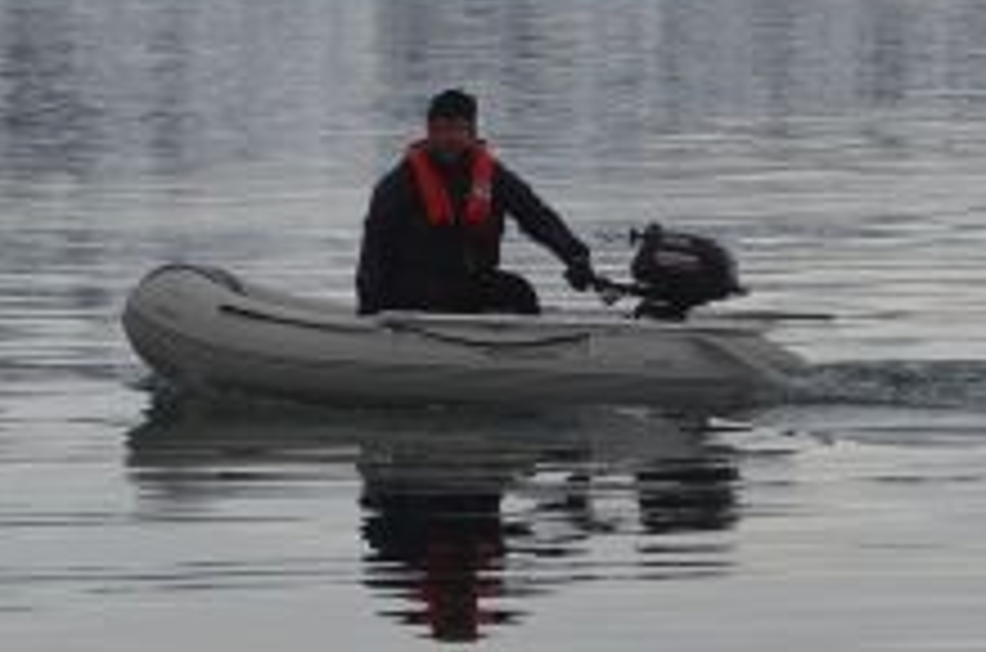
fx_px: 8249
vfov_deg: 4.5
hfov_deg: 6.8
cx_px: 644
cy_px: 126
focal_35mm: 302
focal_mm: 55
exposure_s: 1/250
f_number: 8
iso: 100
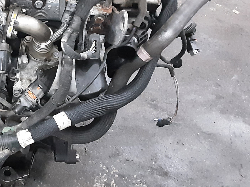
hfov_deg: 28.9
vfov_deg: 23.2
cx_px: 5
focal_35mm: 63
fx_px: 455
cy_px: 59
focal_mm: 2.91
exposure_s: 1/20
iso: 800
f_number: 1.9
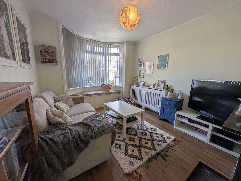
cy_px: 90
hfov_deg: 110.5
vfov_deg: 94.6
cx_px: 120
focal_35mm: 12
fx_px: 84
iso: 52
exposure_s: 1/229
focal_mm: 2.02
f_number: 1.7
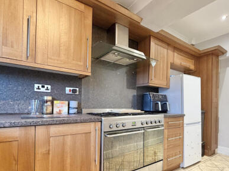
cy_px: 105
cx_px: 135
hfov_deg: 78.3
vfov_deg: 62.6
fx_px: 139
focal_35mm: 21
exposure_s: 1/50
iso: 320
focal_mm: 2.22
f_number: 2.2
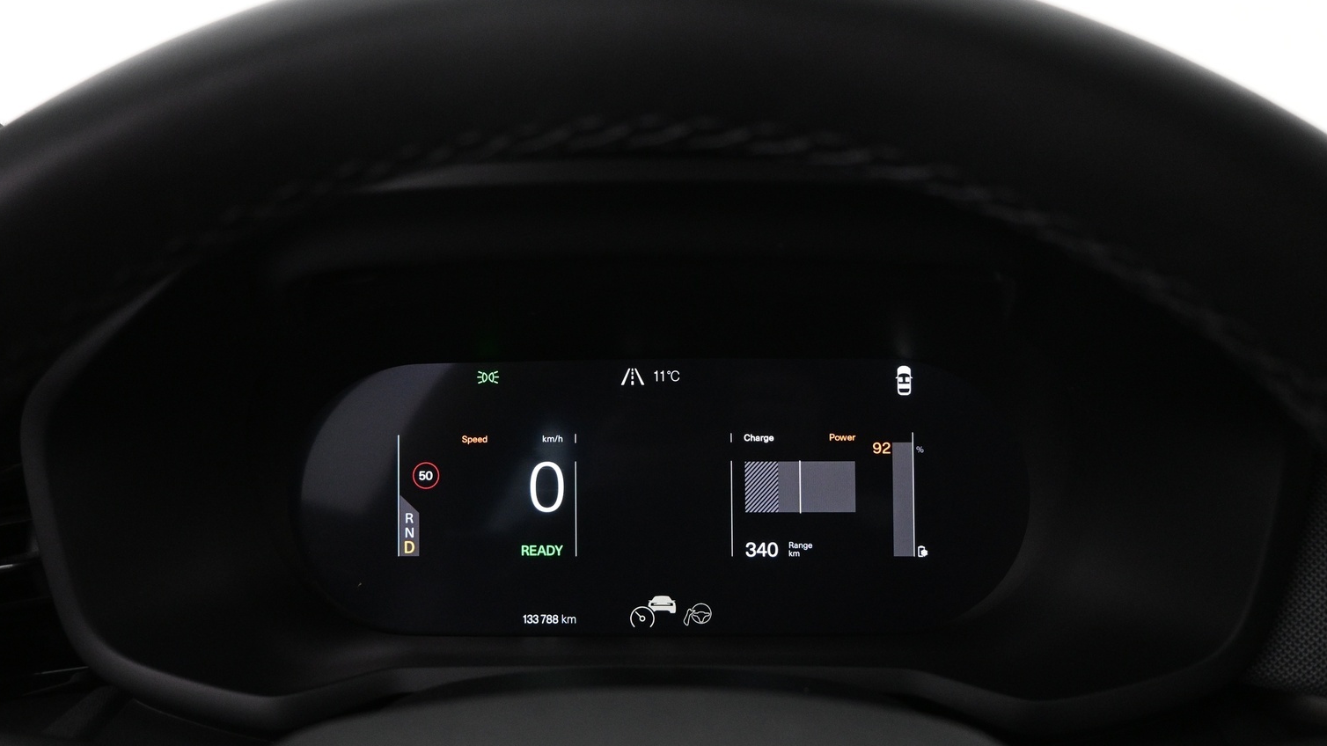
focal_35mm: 27
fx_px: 950
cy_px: 369
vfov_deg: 42.9
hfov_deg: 69.8
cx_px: 634
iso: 1600
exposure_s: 1/30
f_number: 3.5
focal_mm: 16
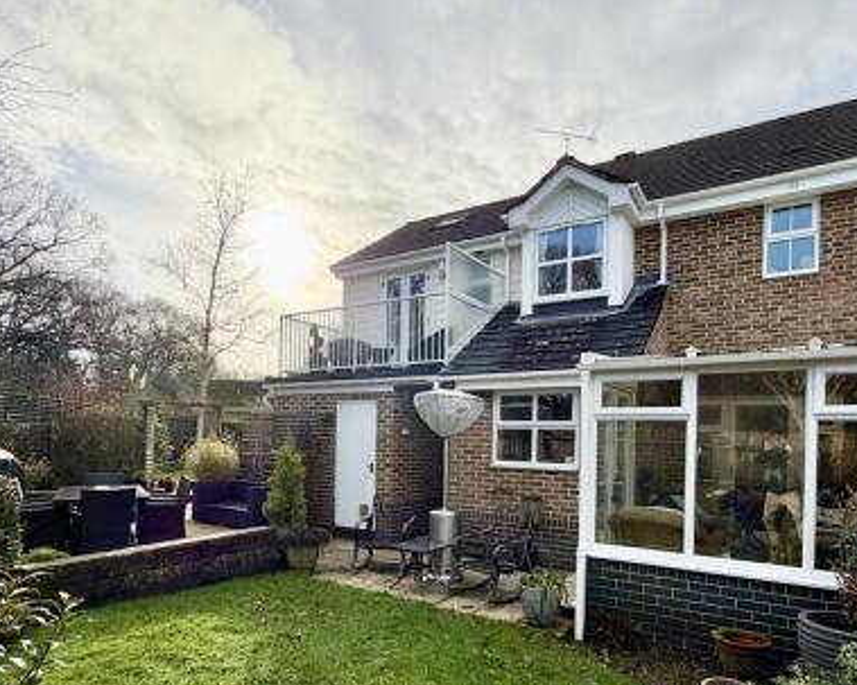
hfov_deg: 77.5
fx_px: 533
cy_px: 435
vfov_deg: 64.4
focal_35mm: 21
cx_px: 458
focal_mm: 2.22
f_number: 2.2
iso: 25
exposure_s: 1/1017
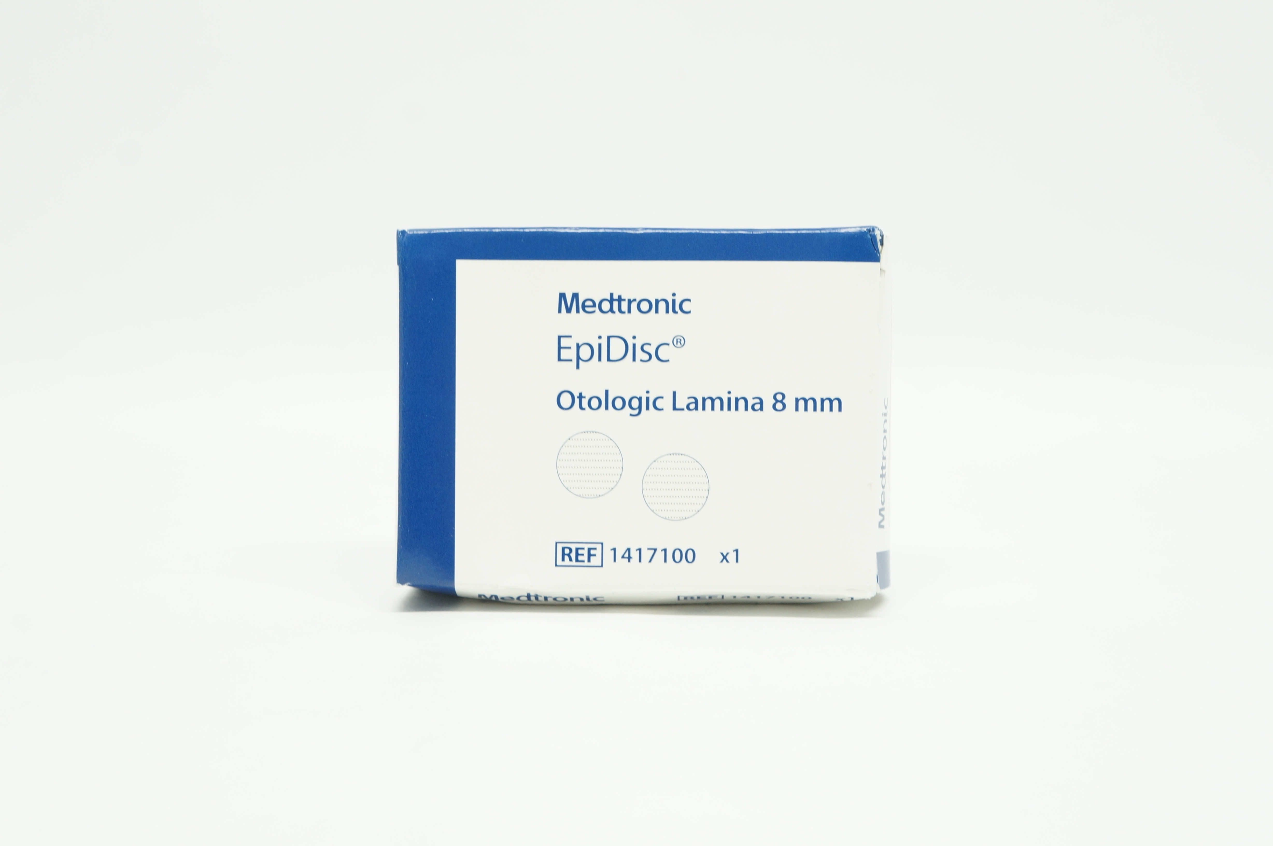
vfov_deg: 23.1
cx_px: 636
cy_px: 423
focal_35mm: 58
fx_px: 2066
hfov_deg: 34.2
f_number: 8
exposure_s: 1/25
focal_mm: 39
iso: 400
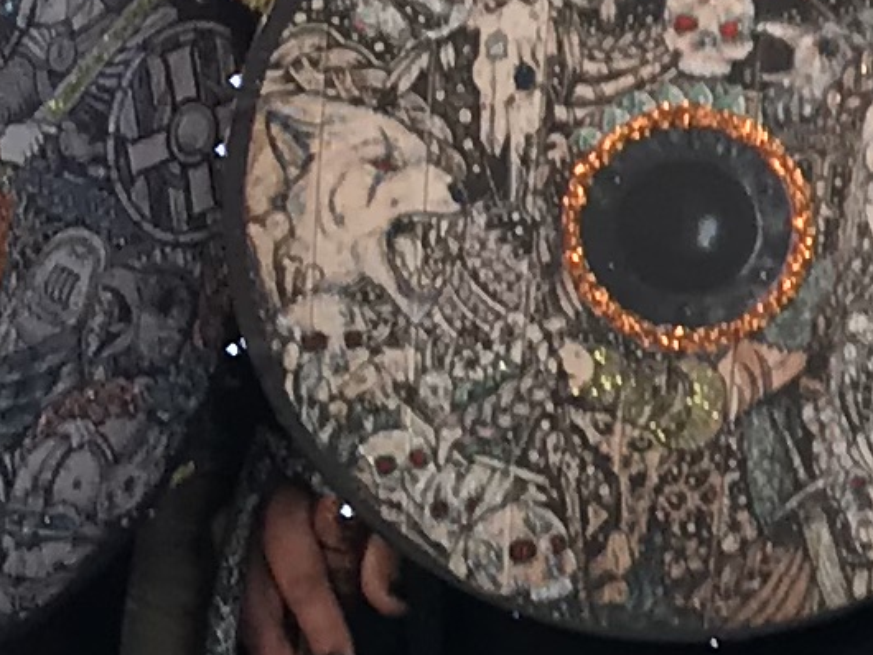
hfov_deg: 8.4
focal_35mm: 213
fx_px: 5374
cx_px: 2214
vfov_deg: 7.0
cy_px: 304
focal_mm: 3.99
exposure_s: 1/141
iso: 20
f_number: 1.8
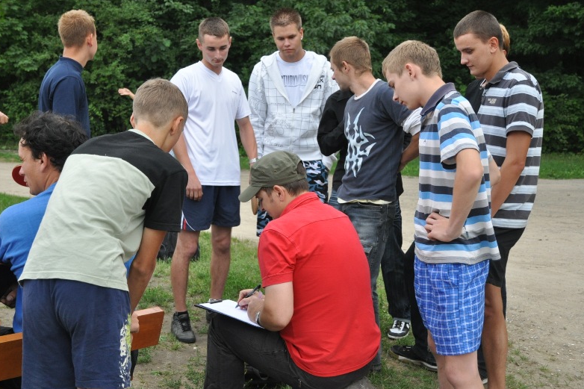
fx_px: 771
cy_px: 197
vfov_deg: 28.3
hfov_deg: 41.5
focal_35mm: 48
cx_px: 289
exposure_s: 1/400
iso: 800
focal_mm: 31
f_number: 5.6
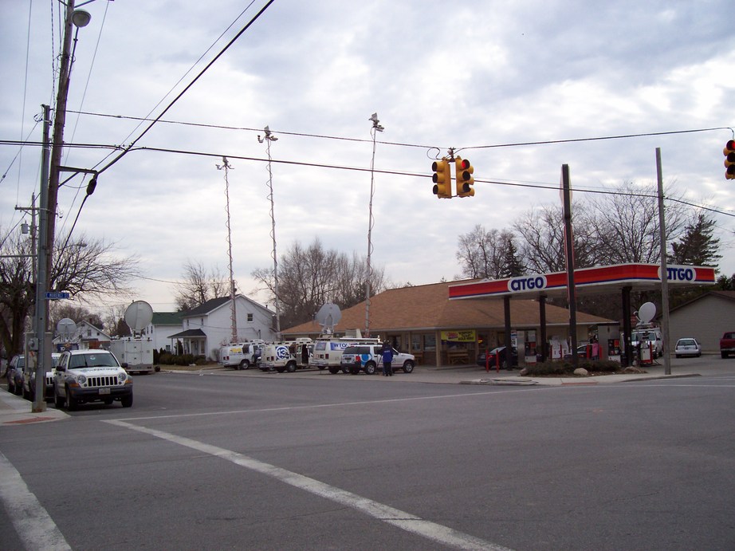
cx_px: 368
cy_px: 276
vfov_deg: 41.8
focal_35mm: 34
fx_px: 722
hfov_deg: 54.0
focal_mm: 5.6
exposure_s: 1/445
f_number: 2.7
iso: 80
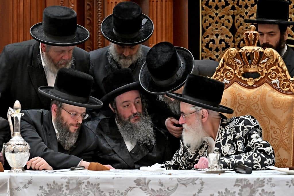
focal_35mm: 148
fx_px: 1208
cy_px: 98
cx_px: 147
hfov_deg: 13.9
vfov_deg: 9.3
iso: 800
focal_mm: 99
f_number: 4
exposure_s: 1/160
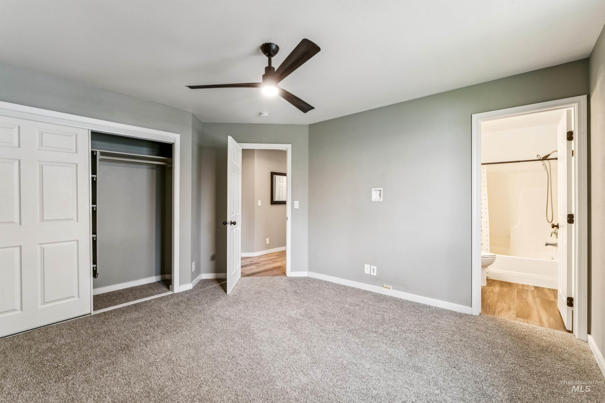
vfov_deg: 75.1
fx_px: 262
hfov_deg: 98.2
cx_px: 302
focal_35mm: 16
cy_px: 202
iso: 400
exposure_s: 1/2.5
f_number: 13
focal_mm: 15.6
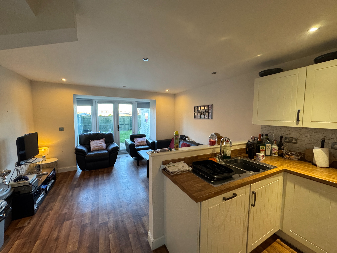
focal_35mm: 14
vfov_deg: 85.7
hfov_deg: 102.1
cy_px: 126
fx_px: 136
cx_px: 168
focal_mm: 2.22
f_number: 2.2
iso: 320
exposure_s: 1/100
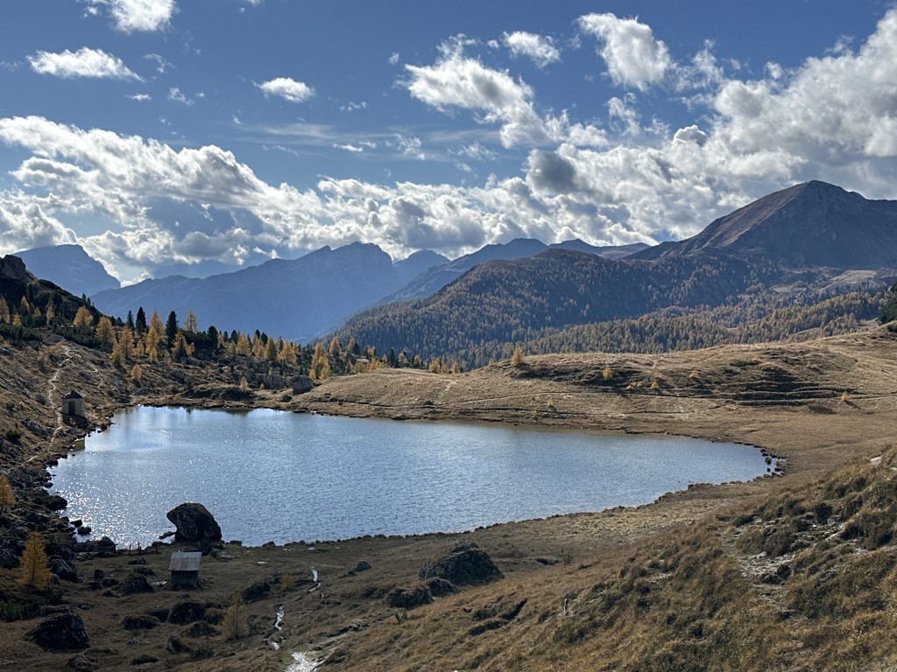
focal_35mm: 48
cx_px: 448
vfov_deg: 30.3
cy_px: 336
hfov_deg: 39.7
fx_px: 1244
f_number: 1.78
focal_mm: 6.86
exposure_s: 1/9804
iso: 64
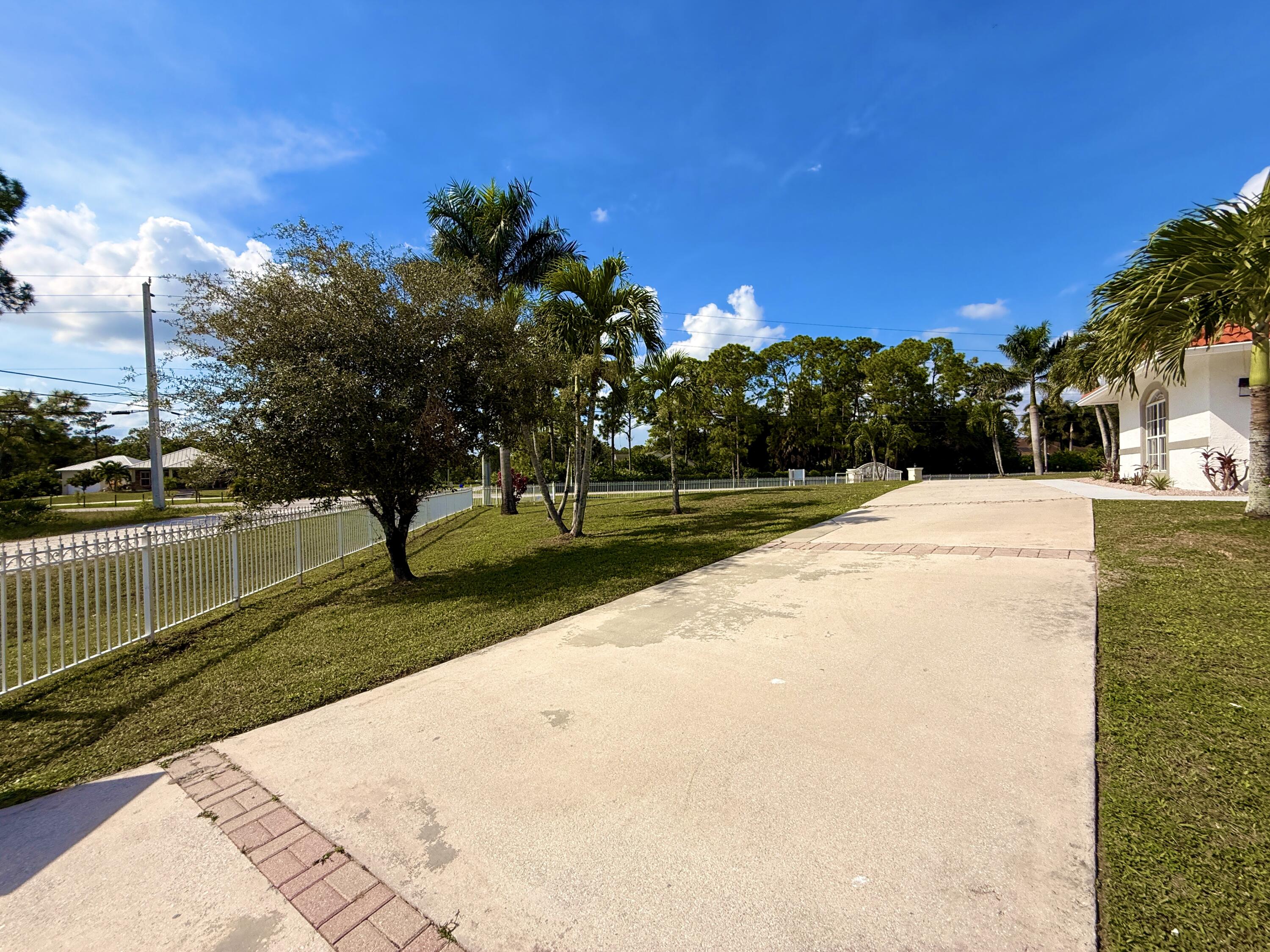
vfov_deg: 85.7
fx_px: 514
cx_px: 635
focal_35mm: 14
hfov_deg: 102.1
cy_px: 476
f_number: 2.2
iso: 50
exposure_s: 1/2976
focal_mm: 2.22
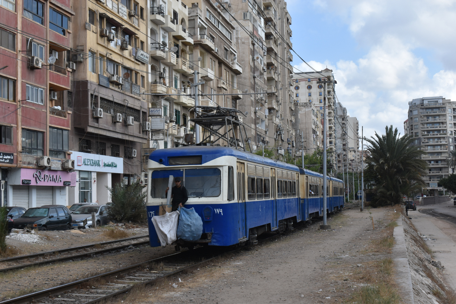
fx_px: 665
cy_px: 152
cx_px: 228
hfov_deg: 37.8
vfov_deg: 25.8
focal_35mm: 52
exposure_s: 1/320
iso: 200
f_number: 9
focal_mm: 35
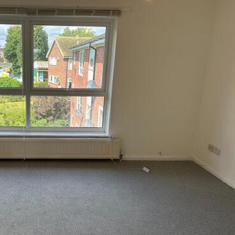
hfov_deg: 46.3
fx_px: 261
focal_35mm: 34
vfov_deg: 48.4
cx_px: 52
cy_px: 126
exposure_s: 1/623
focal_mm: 6.86
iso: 80
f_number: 1.78
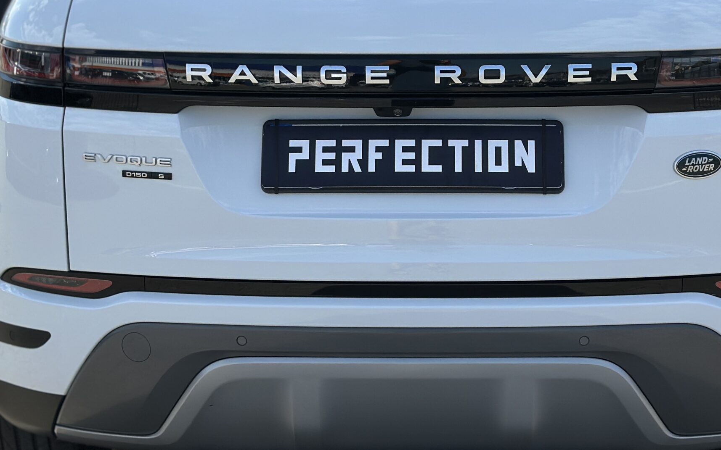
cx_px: 417
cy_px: 133
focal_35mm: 76
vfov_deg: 17.1
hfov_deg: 27.1
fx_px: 1493
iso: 100
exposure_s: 1/6211
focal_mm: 6.86
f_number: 1.78
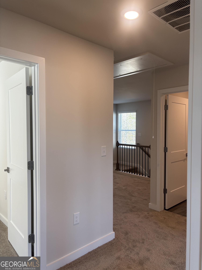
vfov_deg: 67.3
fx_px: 202
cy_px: 135
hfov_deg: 53.1
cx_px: 101
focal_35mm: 26
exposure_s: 1/120
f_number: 1.6
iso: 100
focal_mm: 5.96
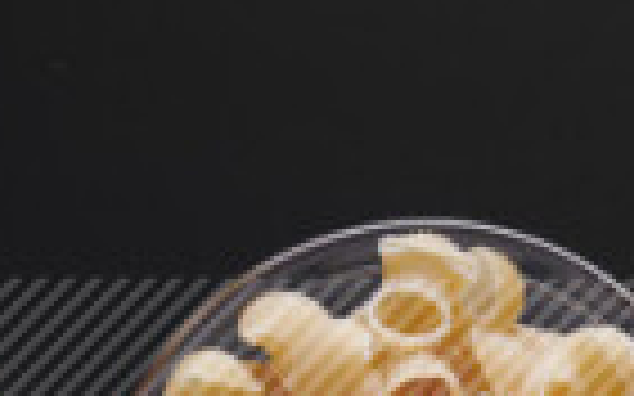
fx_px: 5009
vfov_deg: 4.4
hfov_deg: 7.2
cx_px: 796
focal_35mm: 290
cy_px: 1053
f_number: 8
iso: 100
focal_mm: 50
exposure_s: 1/100
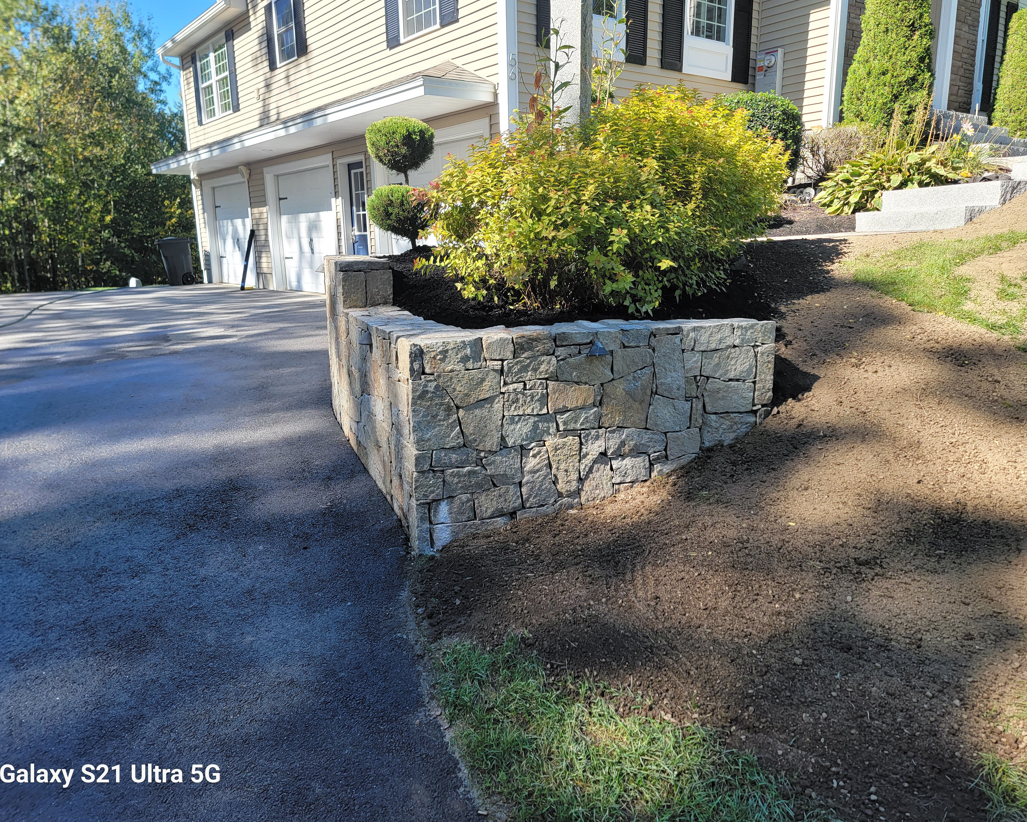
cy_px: 414
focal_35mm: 26
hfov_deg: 66.0
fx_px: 790
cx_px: 515
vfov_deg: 54.9
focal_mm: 6.7
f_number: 1.8
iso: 16
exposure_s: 1/224
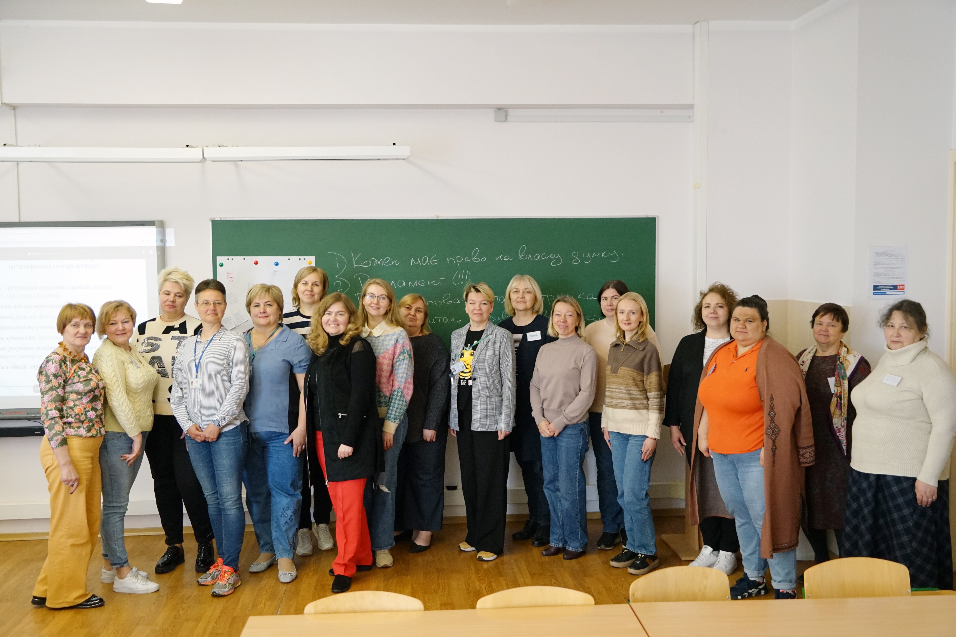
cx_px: 478
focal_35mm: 37
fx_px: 983
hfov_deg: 51.9
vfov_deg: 35.9
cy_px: 318
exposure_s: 1/125
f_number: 4
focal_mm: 37
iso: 2000
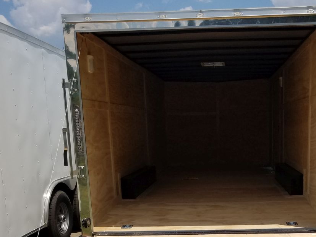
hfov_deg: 42.2
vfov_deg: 31.9
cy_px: 194
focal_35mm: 44
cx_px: 219
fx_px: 402
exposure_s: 1/6208
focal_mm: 4.2
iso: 50
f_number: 1.7
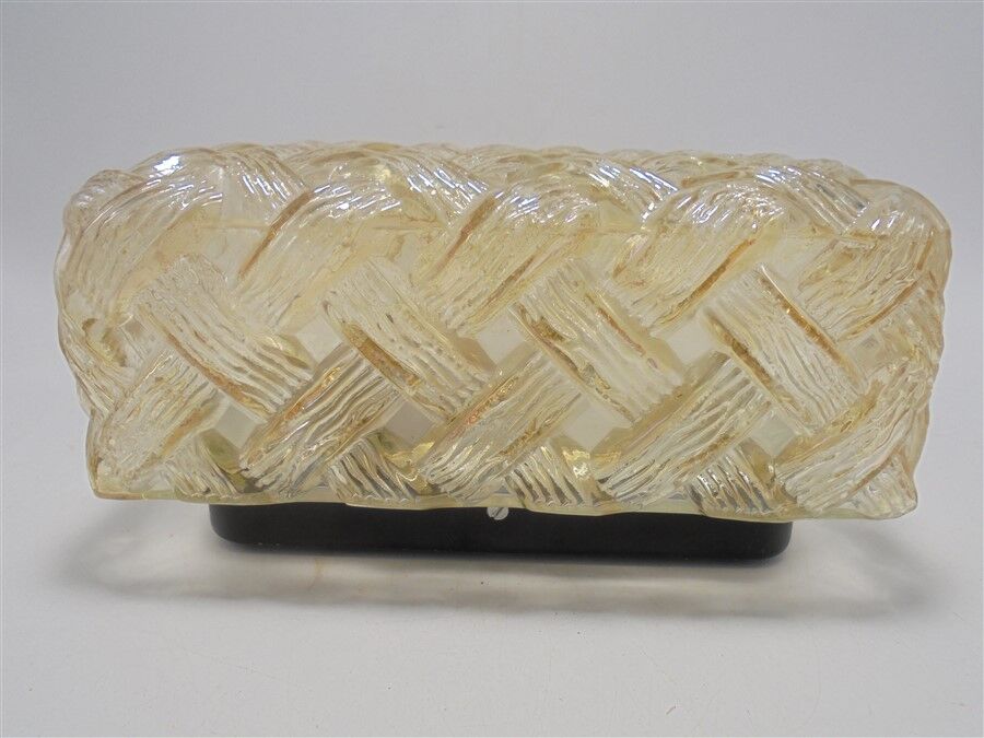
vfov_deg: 48.2
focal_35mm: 29
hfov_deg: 61.7
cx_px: 492
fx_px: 824
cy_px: 369
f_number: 3.7
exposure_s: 1/100
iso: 100
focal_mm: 5.3
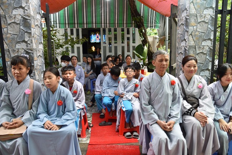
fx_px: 155
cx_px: 116
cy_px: 78
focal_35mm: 24
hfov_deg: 73.7
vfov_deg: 53.2
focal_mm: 24
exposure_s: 1/100
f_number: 4.5
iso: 400
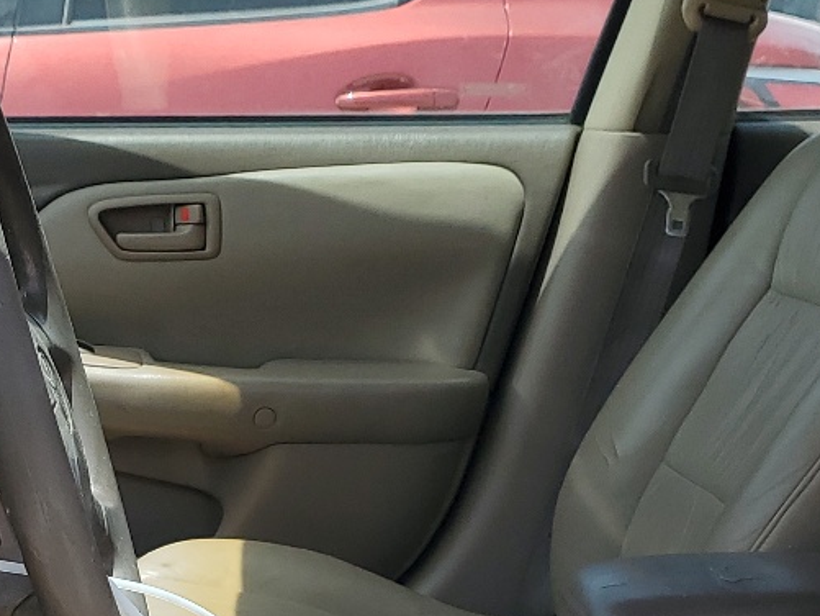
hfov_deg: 23.4
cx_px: 265
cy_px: 690
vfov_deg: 17.2
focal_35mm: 83
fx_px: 1967
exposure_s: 1/1667
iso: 50
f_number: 1.5
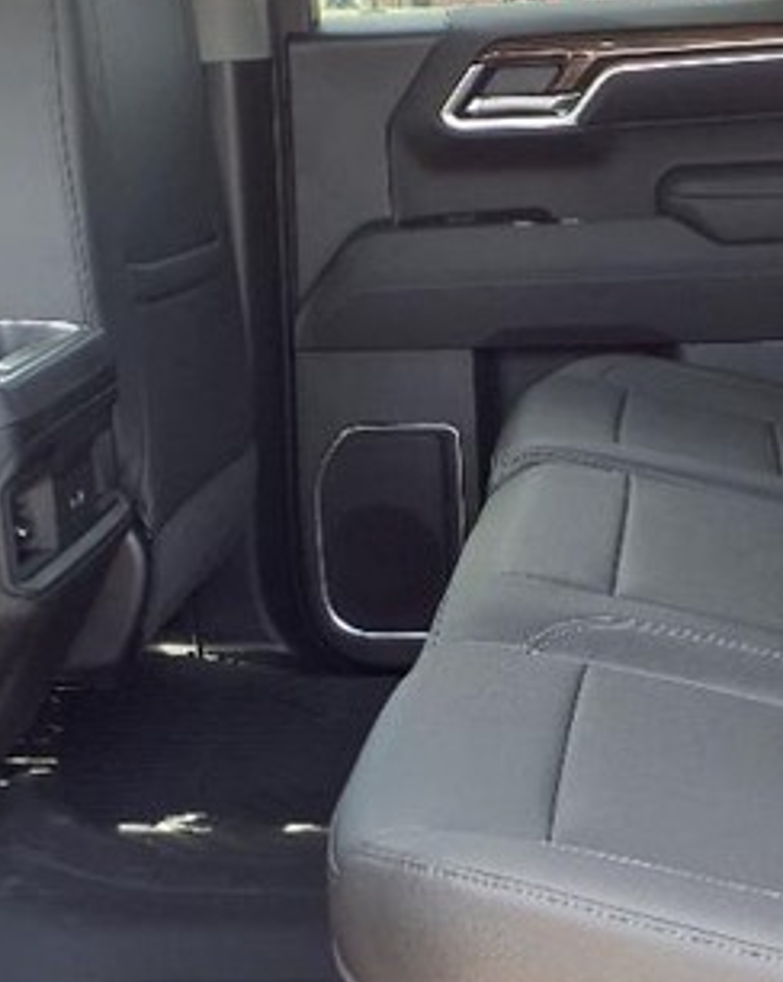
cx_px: 501
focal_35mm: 69
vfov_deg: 27.3
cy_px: 687
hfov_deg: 22.1
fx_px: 2003
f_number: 1.9
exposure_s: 1/120
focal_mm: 3.58
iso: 64
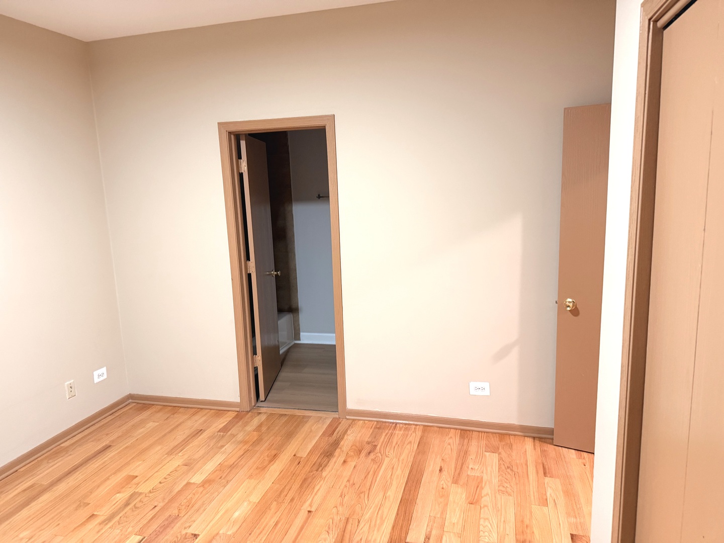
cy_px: 272
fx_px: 502
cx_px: 362
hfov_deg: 71.6
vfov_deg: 56.8
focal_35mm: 24
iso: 320
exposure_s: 1/60
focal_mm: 6.76
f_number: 1.78
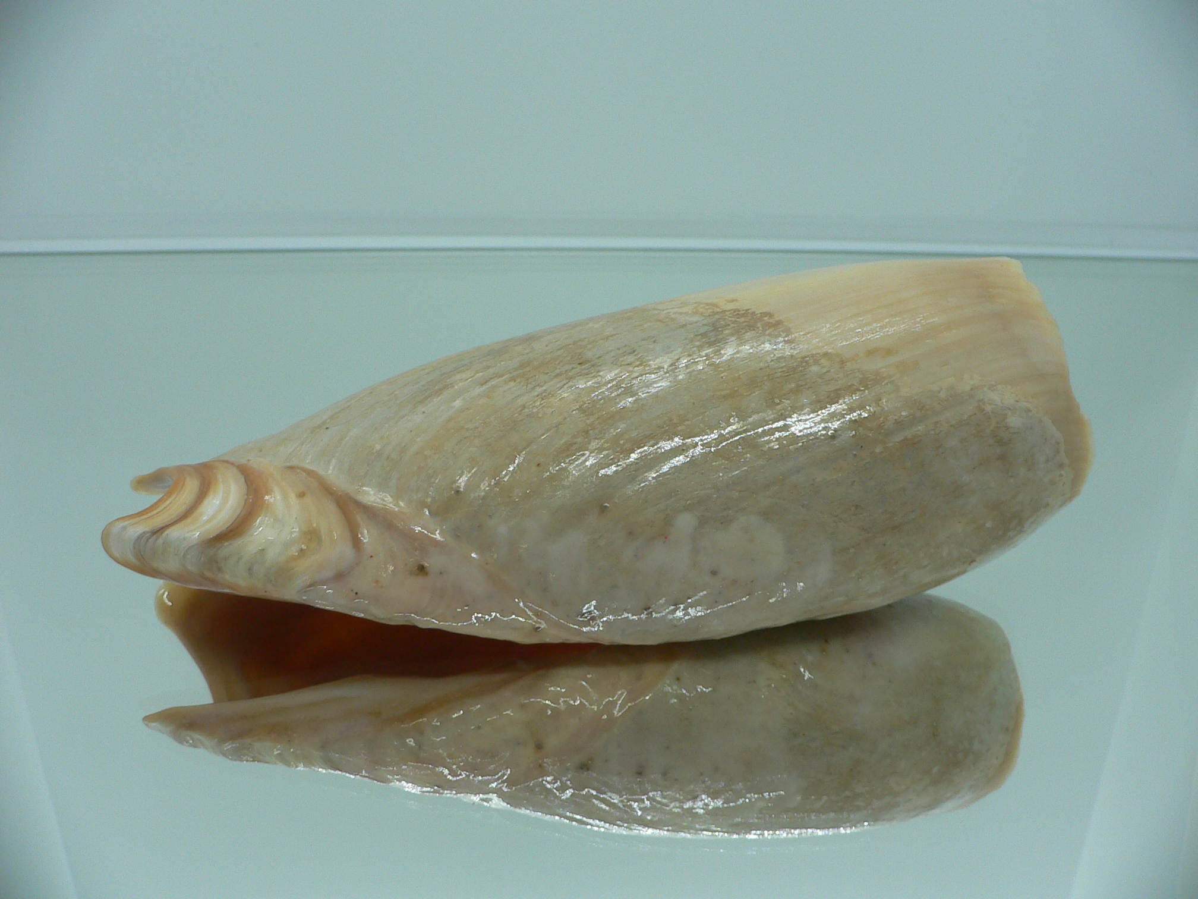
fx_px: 1211
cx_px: 599
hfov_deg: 52.6
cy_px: 450
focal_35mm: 35
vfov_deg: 40.7
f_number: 2.8
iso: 80
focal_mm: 4.6
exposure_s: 1/60
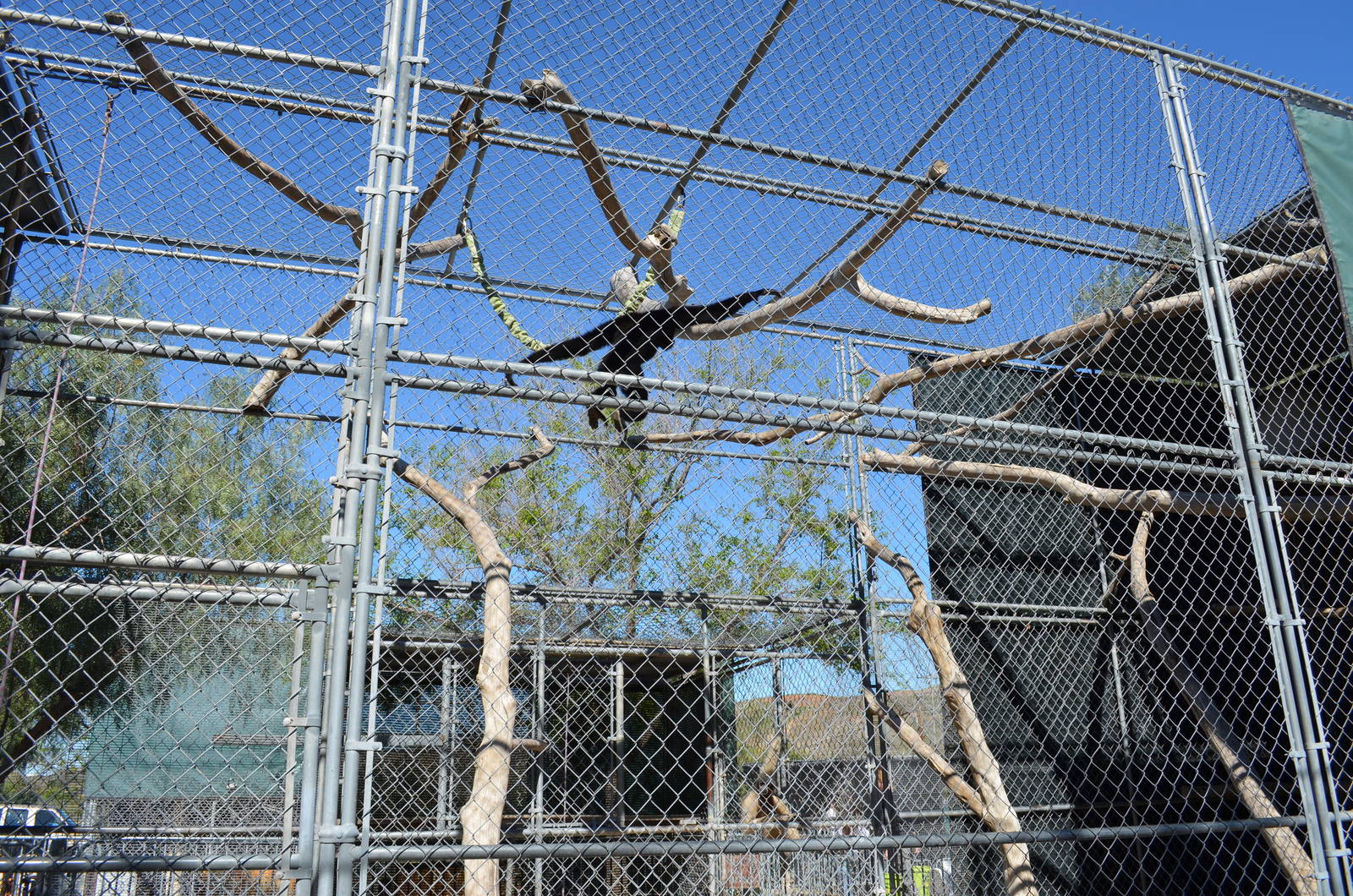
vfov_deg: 47.7
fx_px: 1013
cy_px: 448
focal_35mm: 27
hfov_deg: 67.5
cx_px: 676
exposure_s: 1/500
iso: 200
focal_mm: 18
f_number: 8
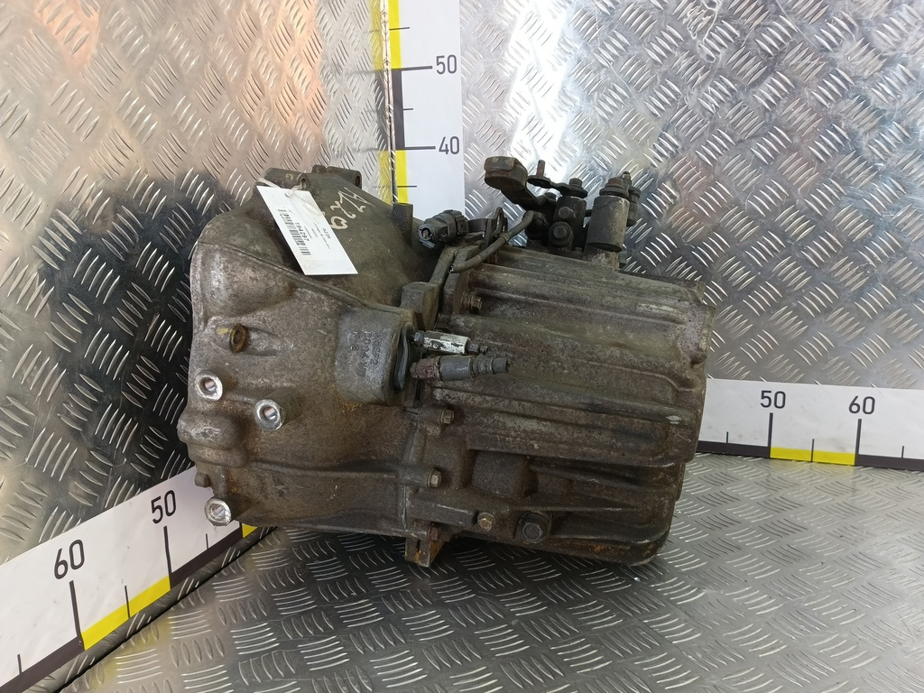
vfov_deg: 58.9
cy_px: 346
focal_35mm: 23
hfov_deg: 73.9
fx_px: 614
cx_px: 462
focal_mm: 4.11
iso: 150
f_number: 1.6
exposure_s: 1/50
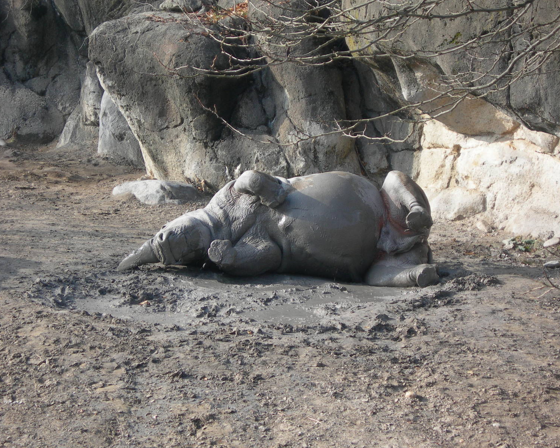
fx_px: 1972
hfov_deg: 16.2
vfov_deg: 13.0
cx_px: 283
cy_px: 224
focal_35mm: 119
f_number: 4.9
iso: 50
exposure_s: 1/135
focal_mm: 23.4
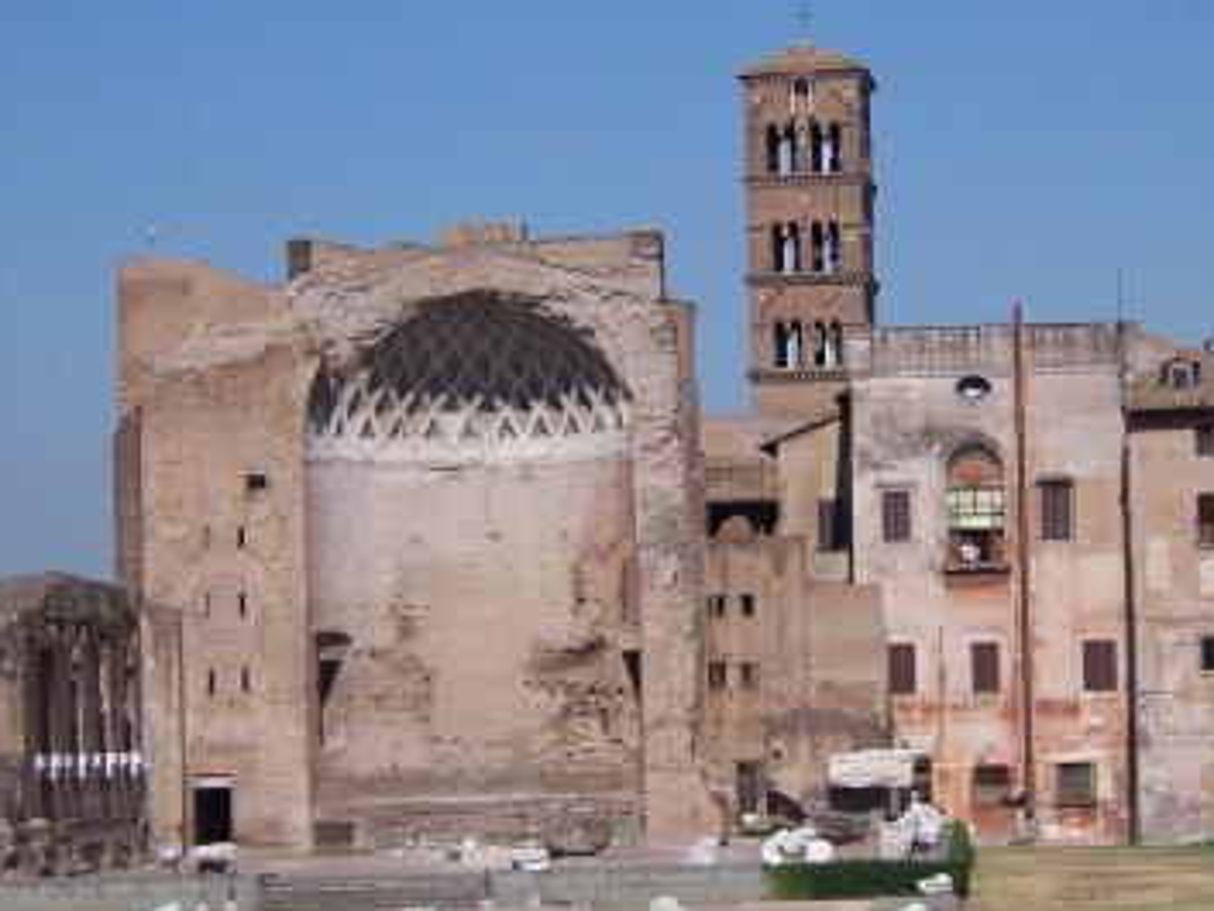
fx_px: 4175
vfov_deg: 12.5
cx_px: 815
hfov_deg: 16.5
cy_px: 488
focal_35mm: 119
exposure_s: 1/1000
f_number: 4.8
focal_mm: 13.5
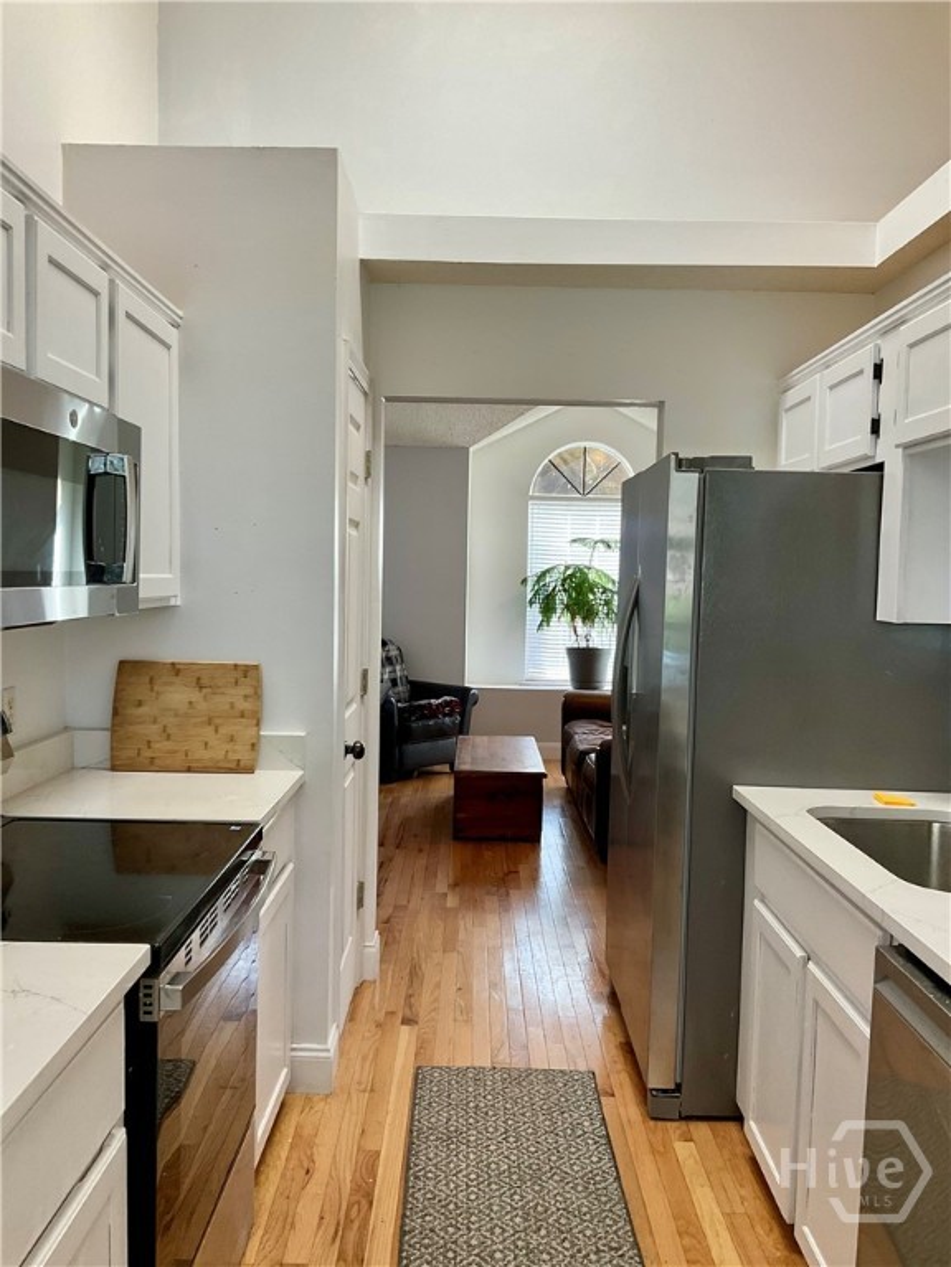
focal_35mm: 29
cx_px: 476
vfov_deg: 61.7
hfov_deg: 48.2
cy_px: 634
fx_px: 1062
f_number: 1.8
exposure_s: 1/60
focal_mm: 3
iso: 50
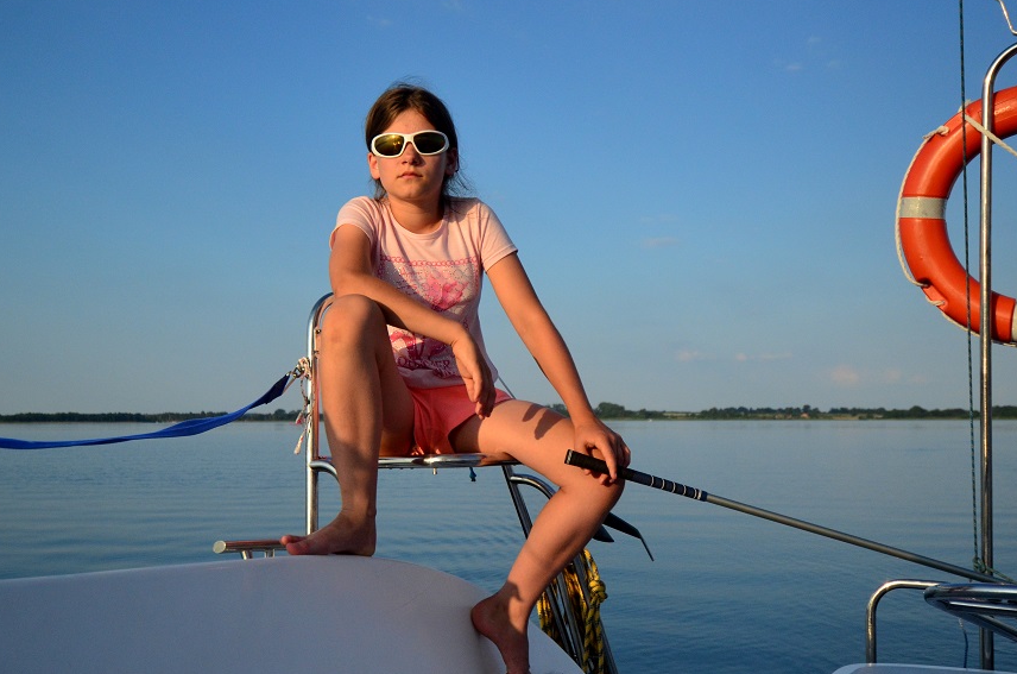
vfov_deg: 31.8
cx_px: 492
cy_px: 318
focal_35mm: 42
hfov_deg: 46.5
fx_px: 1184
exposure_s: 1/8000
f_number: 4
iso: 1000
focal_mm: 24
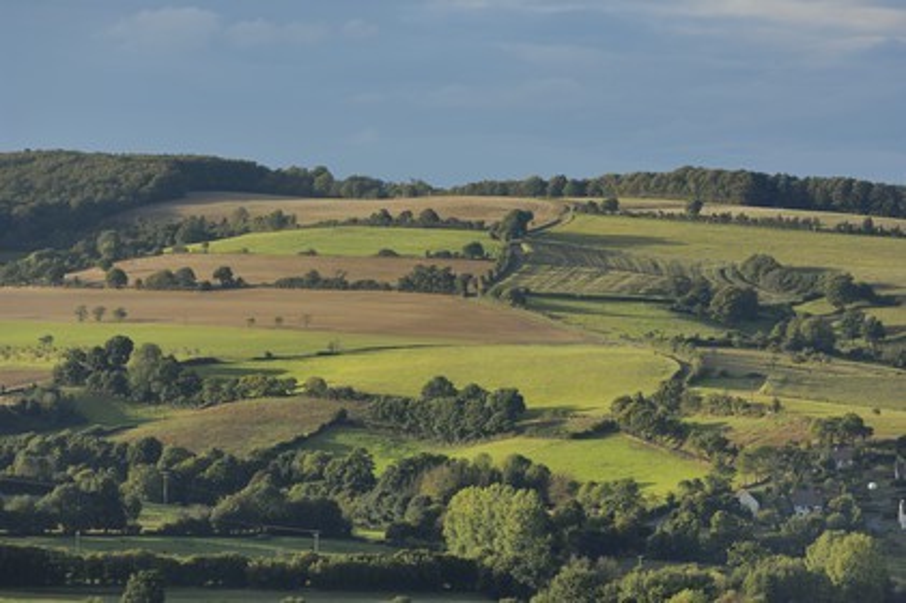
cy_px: 302
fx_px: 5847
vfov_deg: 5.9
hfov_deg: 8.9
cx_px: 453
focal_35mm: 232
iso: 100
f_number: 3.8
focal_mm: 155
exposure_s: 1/400
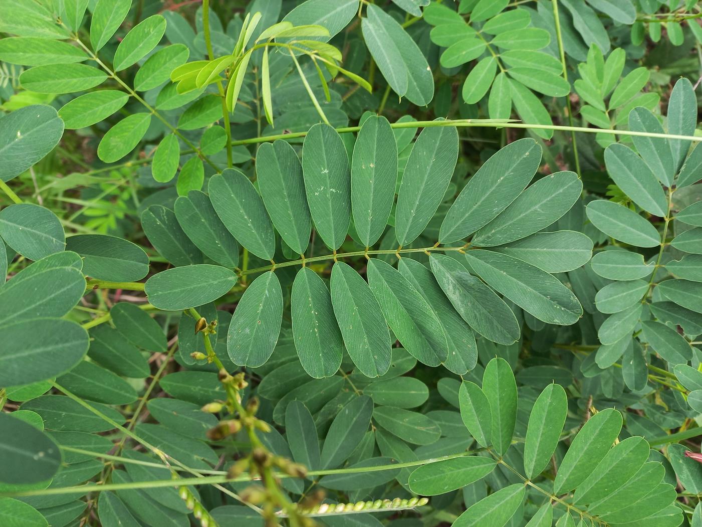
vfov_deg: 54.9
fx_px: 507
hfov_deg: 69.4
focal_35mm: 25
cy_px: 264
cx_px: 351
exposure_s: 1/50
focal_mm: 4.6
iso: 32
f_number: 1.8
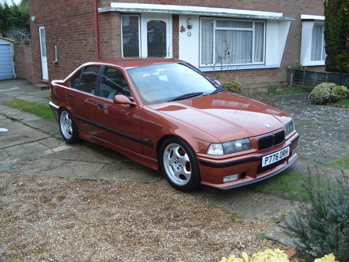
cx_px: 174
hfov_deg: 52.6
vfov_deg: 40.7
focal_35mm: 35
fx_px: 353
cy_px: 131
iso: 200
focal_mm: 7.8
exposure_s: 1/30
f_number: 2.8
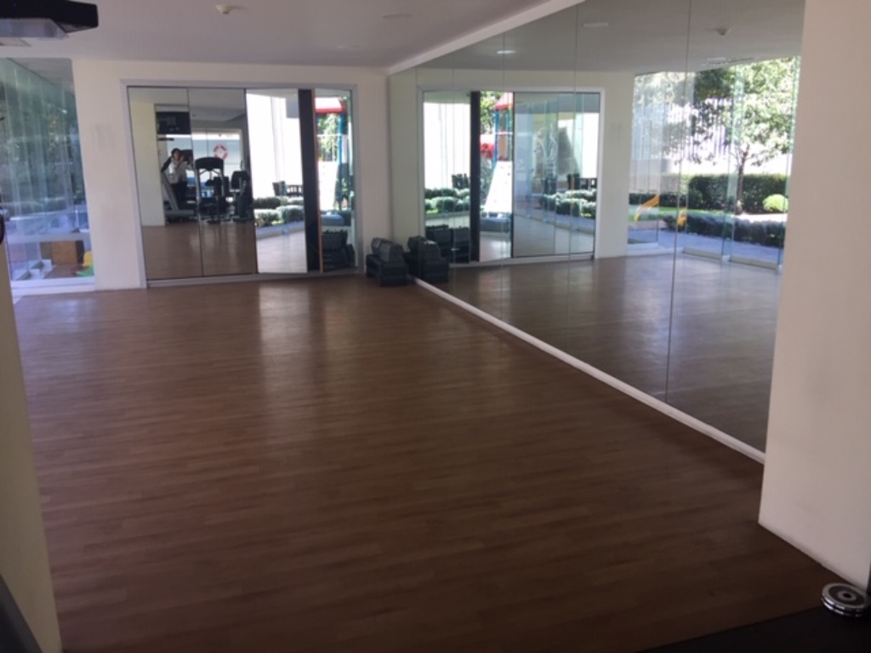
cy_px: 326
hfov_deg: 61.7
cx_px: 436
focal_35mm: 29
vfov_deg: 48.2
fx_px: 730
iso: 32
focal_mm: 4.15
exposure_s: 1/120
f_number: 2.2
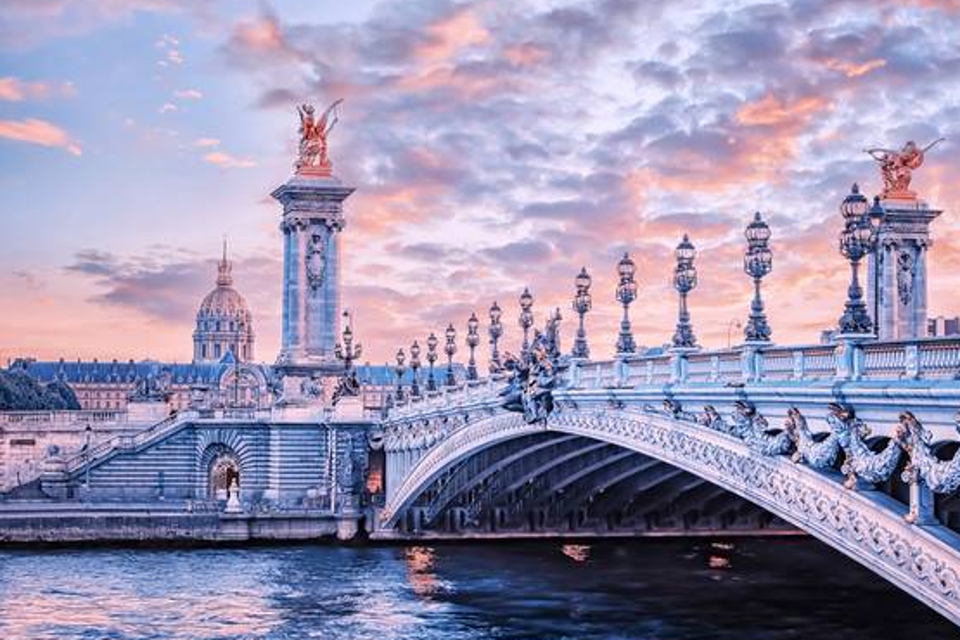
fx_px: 1787
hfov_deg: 30.1
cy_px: 320
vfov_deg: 20.3
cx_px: 517
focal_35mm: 67
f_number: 9
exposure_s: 1/2
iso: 64
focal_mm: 62
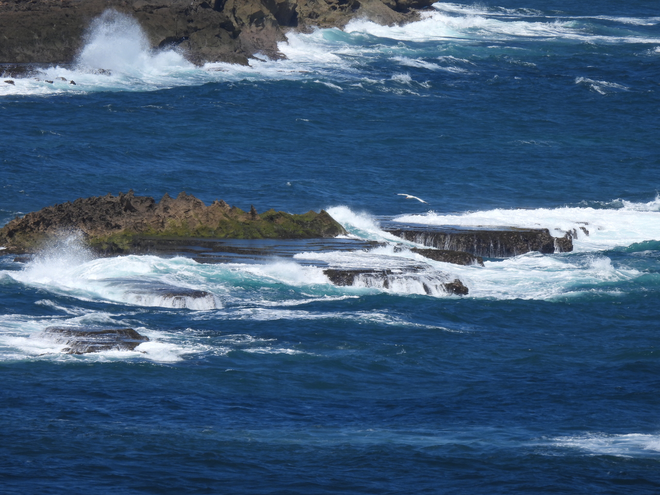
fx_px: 18113
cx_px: 330
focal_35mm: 950
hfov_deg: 2.1
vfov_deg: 1.6
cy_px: 248
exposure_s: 1/800
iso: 100
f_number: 5.6
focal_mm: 170
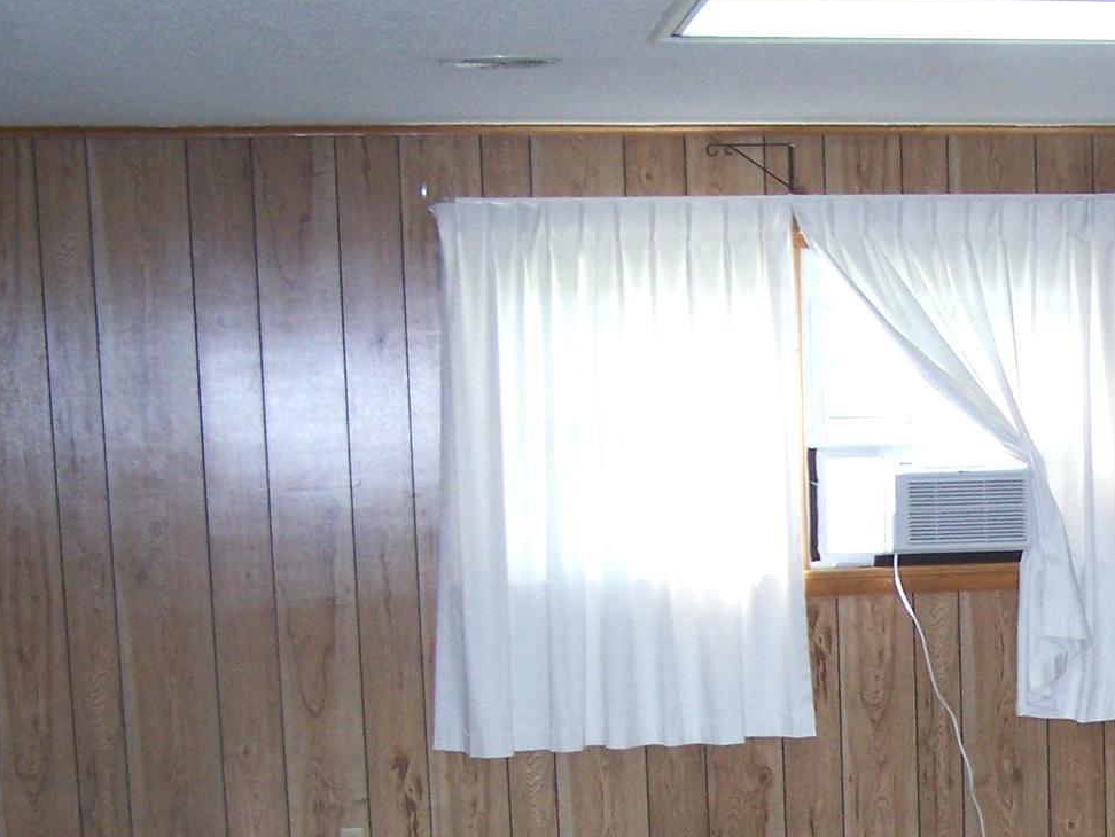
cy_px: 809
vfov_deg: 18.1
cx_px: 1086
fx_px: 2578
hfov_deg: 23.5
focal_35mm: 80
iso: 140
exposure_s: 1/60
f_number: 2.8
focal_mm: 6.3
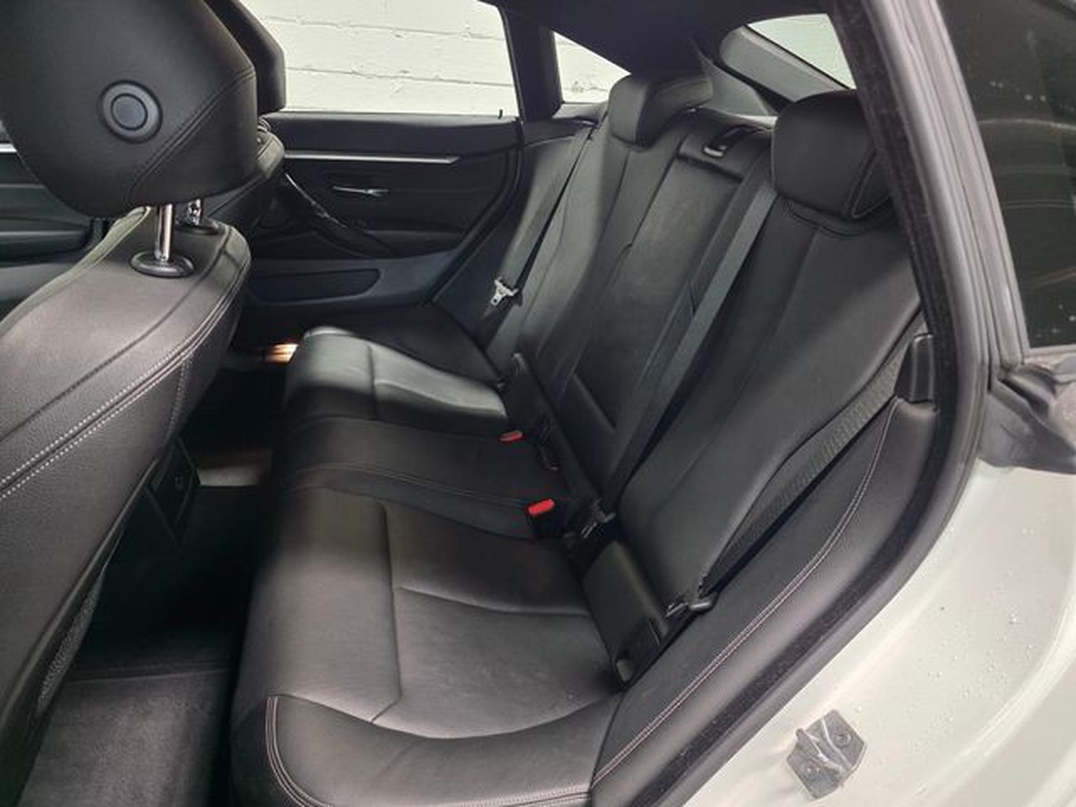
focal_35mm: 23
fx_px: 715
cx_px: 538
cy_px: 404
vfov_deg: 58.9
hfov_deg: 73.9
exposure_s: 1/120
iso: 800
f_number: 1.7
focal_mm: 6.3
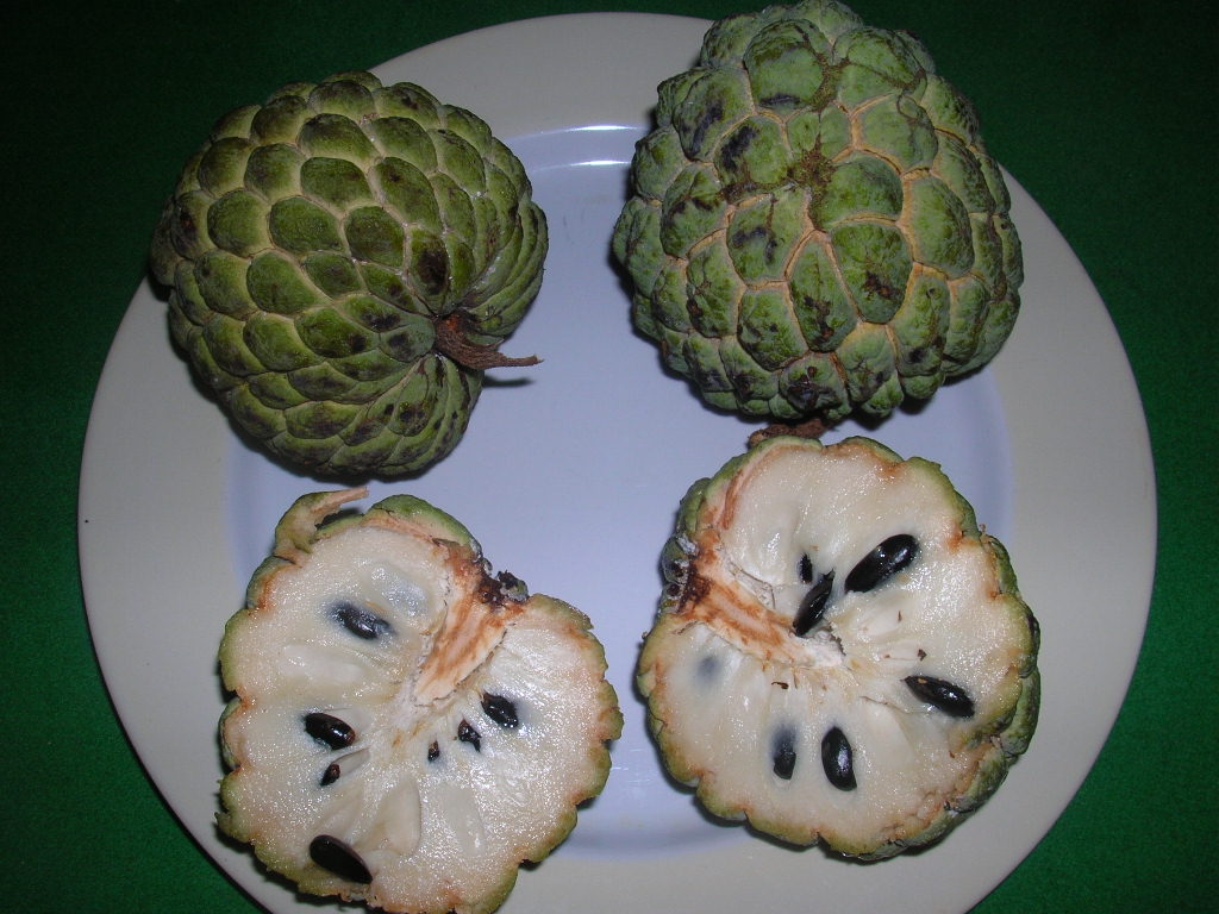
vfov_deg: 40.7
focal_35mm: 35
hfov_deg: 52.6
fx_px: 1233
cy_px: 457
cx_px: 610
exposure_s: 1/60.1
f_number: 5.6
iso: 50
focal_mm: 5.8
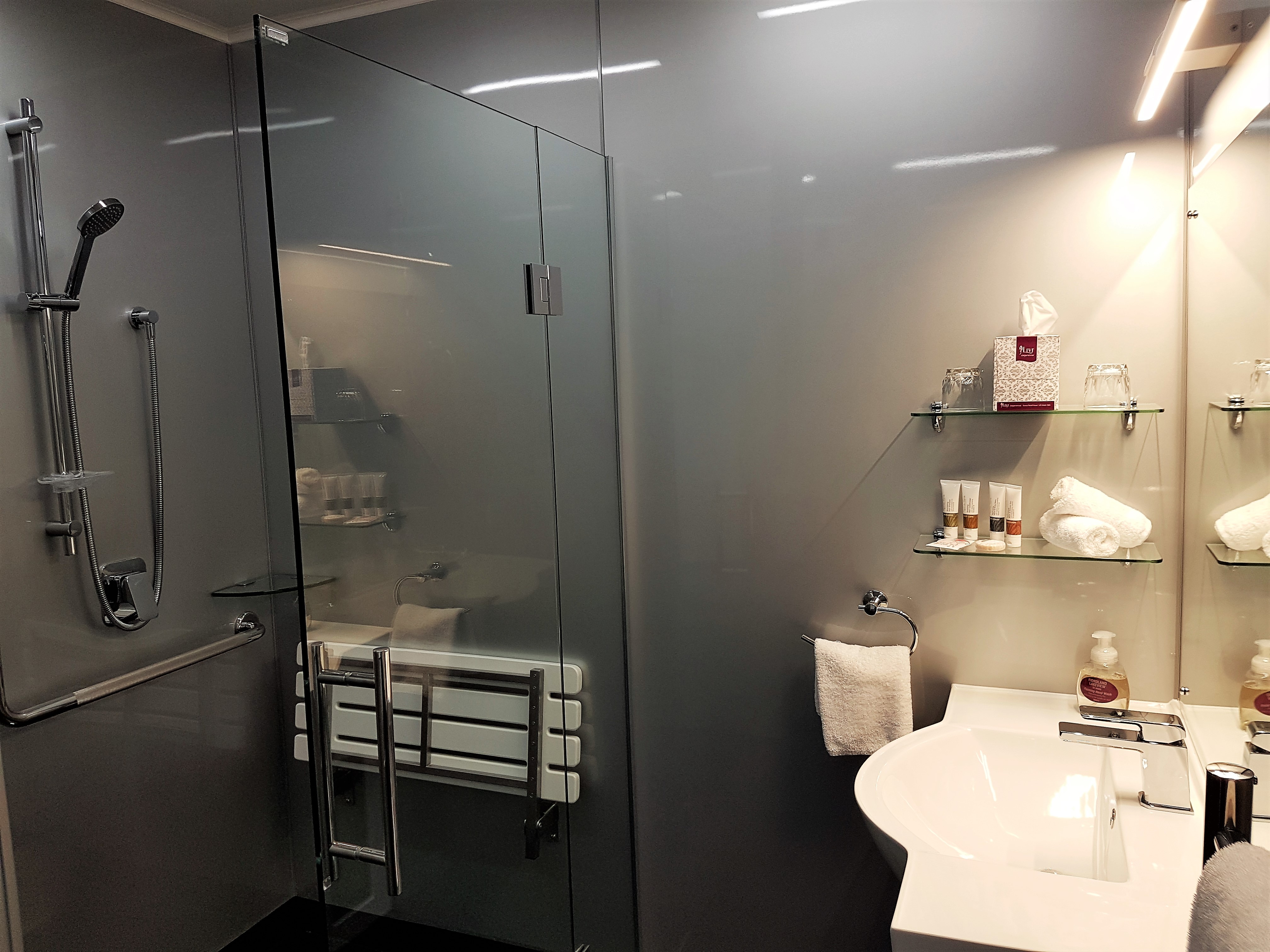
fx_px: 954
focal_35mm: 26
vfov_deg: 53.1
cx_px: 635
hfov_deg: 67.3
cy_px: 476
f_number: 1.7
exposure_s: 1/50
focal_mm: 4.2
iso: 50
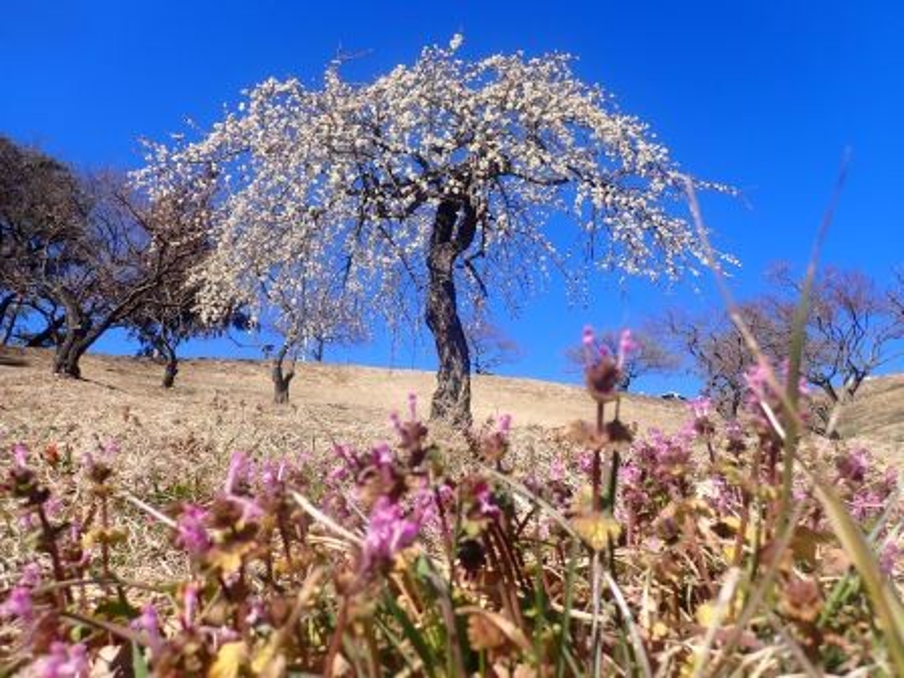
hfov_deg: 69.4
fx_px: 653
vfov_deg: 54.9
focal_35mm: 25
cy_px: 339
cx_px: 452
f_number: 8
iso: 100
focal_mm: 4.5
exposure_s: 1/200
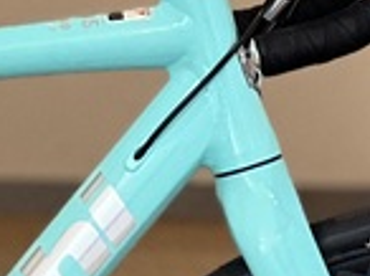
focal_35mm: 532
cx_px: -256
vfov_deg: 2.8
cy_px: 324
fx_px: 5677
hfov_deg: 3.7
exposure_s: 1/121
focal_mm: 9
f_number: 2.8
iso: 250
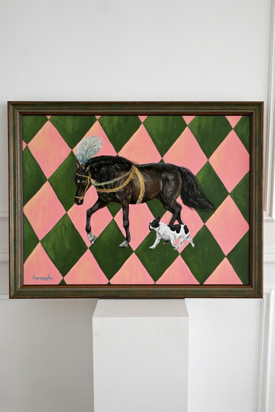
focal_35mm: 34
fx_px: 395
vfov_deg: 55.1
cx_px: 138
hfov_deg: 38.4
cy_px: 206
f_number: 4.2
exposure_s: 1/250
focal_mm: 23
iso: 320
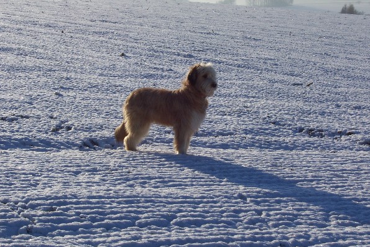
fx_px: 1100
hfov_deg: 19.1
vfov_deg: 12.8
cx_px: 186
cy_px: 110
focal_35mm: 107
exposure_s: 1/350
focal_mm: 16.8
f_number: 9.5
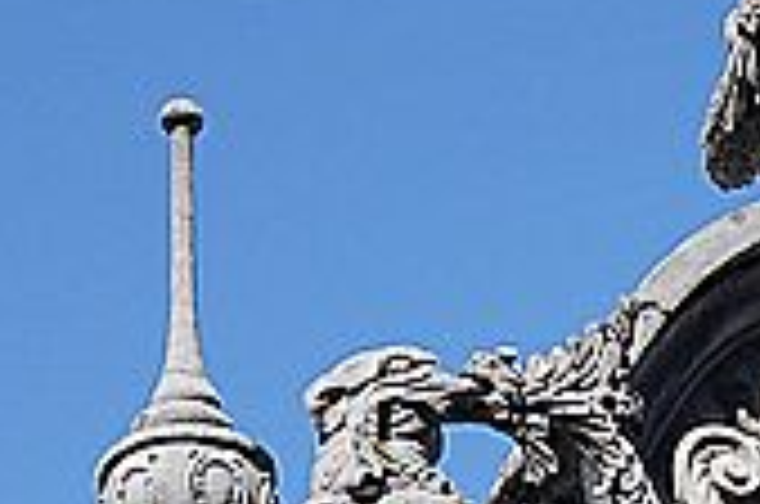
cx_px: 958
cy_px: 1060
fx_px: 4699
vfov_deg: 6.0
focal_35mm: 223
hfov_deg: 9.1
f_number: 4
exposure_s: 1/640
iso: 100
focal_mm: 17.11
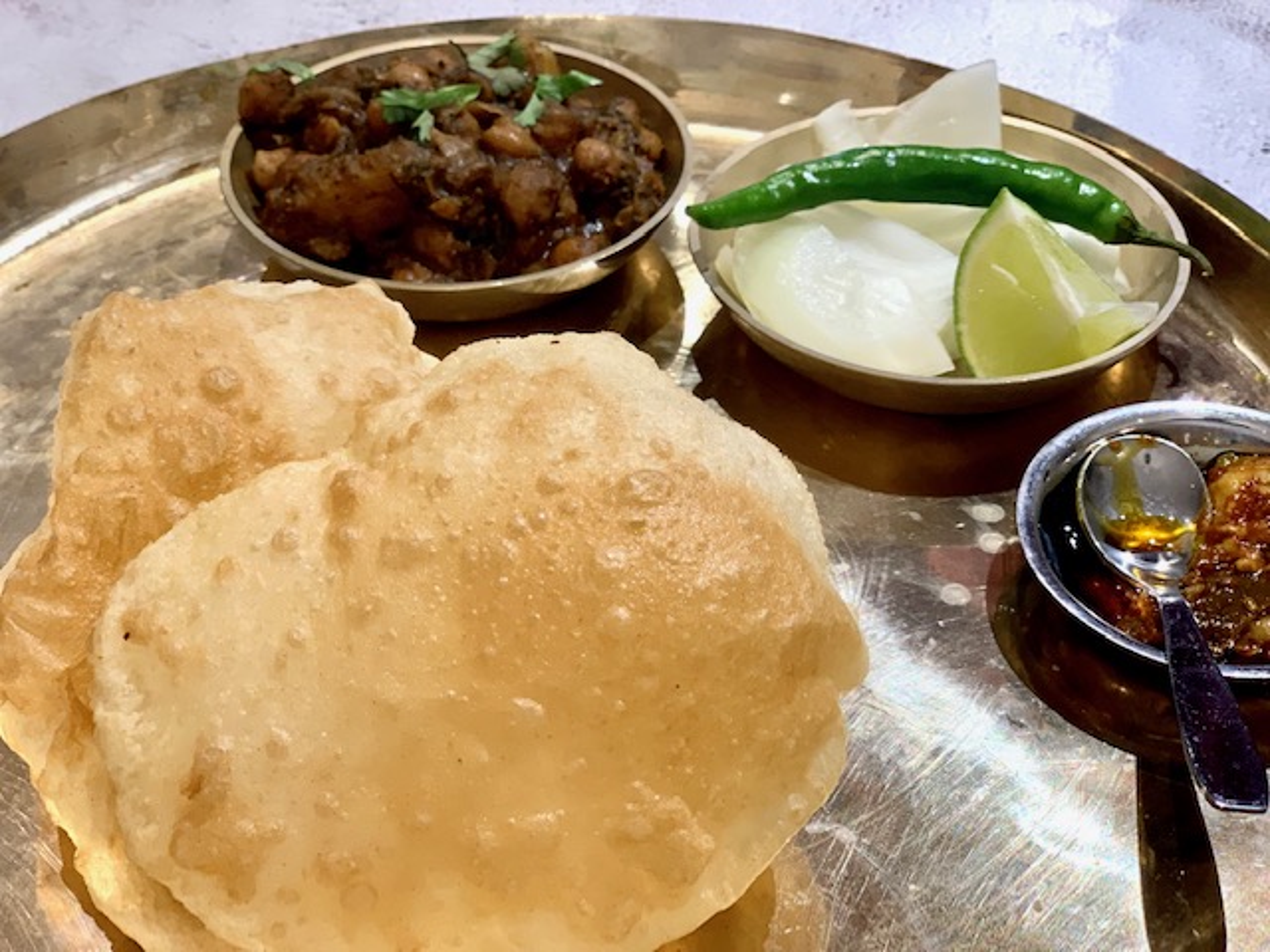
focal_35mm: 52
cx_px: 635
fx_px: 1908
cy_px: 476
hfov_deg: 36.8
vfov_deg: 28.0
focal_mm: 6
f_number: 2.4
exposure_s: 1/50
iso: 125
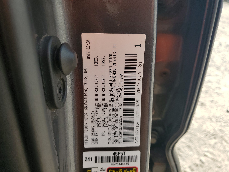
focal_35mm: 26
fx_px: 172
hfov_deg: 67.3
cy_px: 86
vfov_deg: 53.1
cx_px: 114
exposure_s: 1/1111
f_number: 1.5
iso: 50
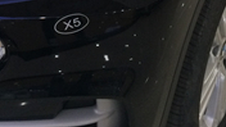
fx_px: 539
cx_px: 68
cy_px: -102
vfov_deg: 12.3
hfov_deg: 23.5
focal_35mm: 90
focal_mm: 4.15
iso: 125
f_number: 2.2
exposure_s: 1/30
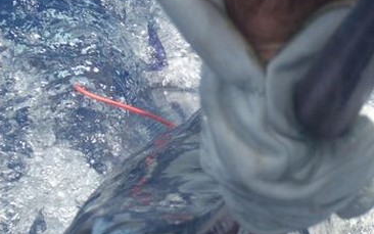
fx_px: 2100
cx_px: 239
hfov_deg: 10.2
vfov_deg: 6.4
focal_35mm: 206
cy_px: 119
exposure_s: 1/261
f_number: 5.2
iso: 64
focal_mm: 18.6
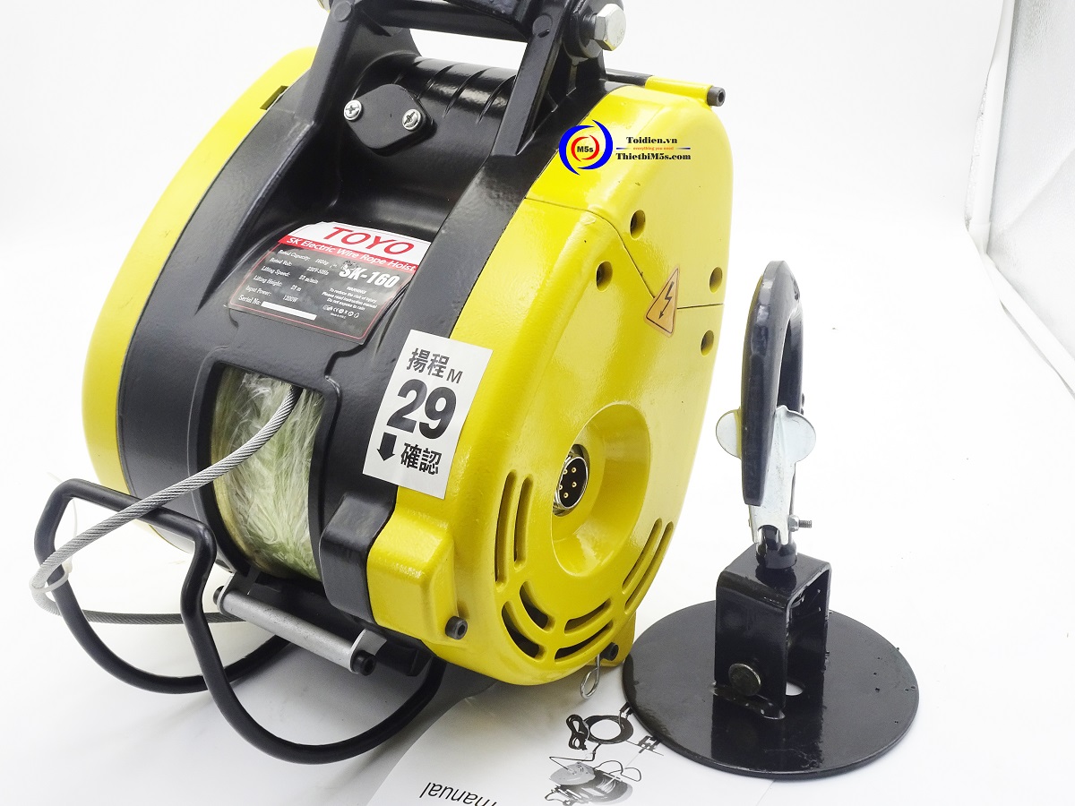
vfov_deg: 33.6
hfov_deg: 43.9
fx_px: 1335
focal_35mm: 43
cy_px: 403
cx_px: 538
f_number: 5.6
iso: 100
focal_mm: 7.3
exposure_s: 1/13
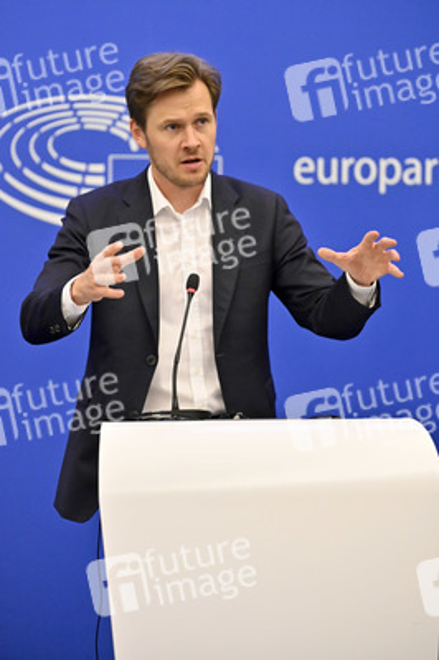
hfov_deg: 11.8
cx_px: 220
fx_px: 2125
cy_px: 330
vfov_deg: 17.7
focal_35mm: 116
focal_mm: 116
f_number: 2.8
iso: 5000
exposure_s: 1/1000
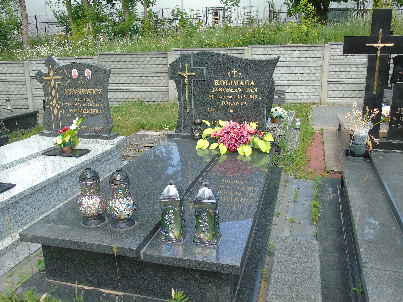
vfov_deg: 48.2
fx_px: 338
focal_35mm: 29
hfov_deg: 61.7
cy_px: 151
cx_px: 202
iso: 80
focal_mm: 5.2
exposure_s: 1/200
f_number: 3.6
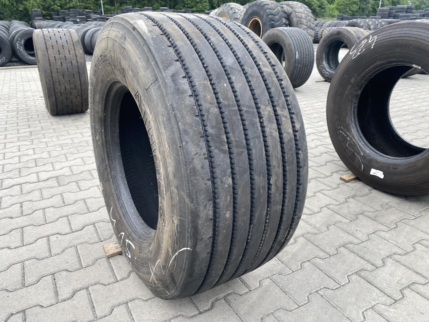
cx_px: 214
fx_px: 322
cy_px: 161
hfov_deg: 67.3
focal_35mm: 26
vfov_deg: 53.1
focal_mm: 4.25
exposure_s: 1/573
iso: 32
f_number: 1.8
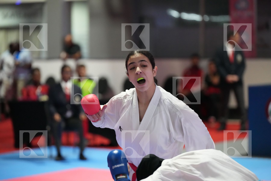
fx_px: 1084
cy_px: 90
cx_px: 136
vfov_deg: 9.5
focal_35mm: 144
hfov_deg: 14.3
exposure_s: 1/800
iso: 12800
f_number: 2.8
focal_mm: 144
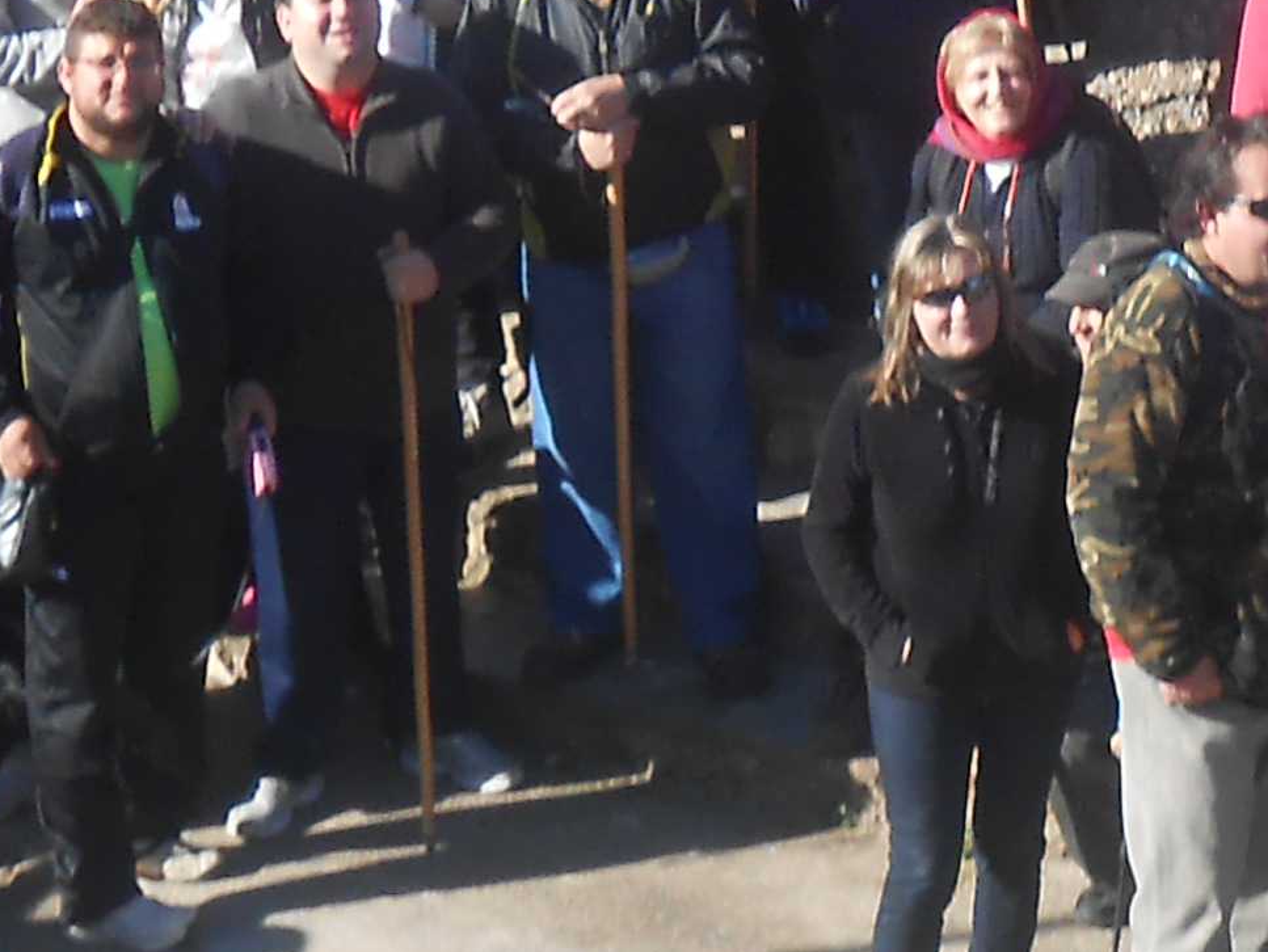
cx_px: 1227
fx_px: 6633
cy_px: -374
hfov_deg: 10.8
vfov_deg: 8.1
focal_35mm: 181
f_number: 4.2
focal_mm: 6.8
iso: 80
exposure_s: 1/320
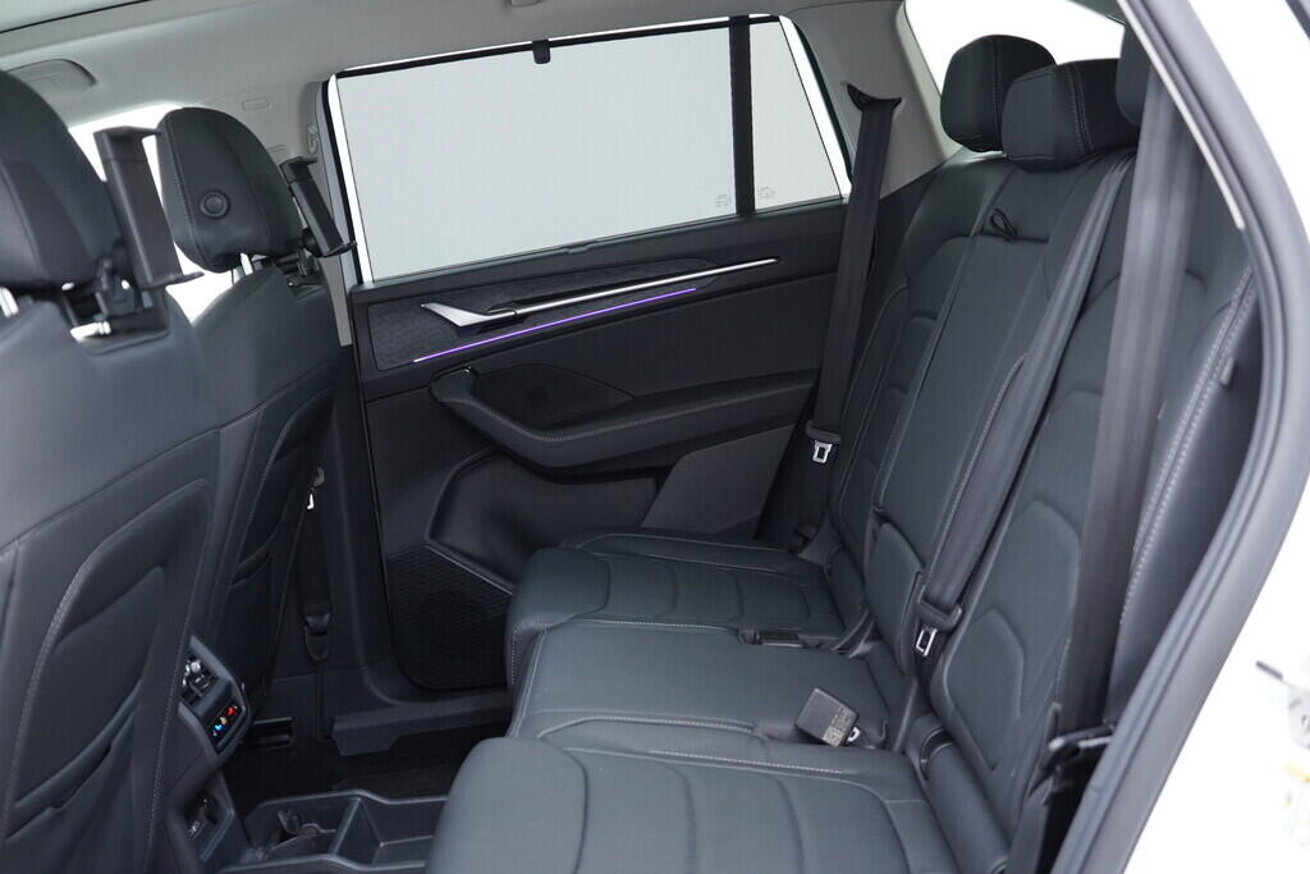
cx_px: 655
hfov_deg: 53.1
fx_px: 1310
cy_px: 437
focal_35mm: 36
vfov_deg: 36.9
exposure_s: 1/40
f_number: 2.8
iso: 400
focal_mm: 24
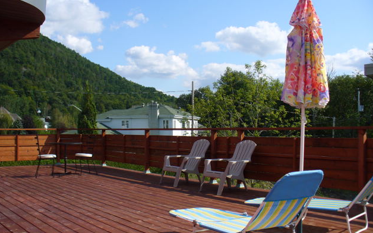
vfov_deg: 32.0
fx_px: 406
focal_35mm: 40
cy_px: 109
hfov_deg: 49.3
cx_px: 188
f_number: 5.6
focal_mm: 6.1
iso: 80
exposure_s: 1/320
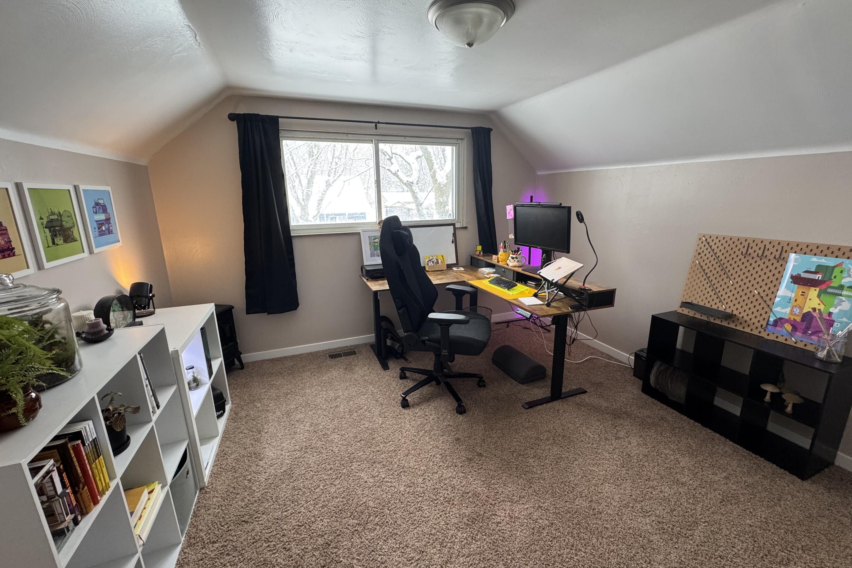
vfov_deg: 77.3
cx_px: 430
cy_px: 281
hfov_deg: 100.4
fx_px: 355
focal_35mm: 15
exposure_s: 1/120
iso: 200
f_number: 2.2
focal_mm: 2.22
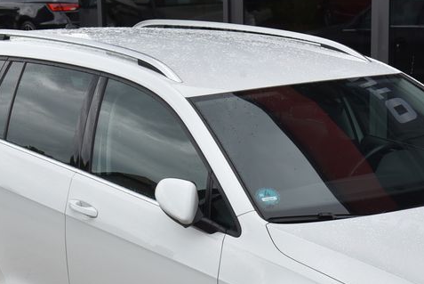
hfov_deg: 15.3
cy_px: 278
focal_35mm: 133
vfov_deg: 10.3
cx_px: 308
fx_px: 1568
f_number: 8
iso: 500
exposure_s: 1/250
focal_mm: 62
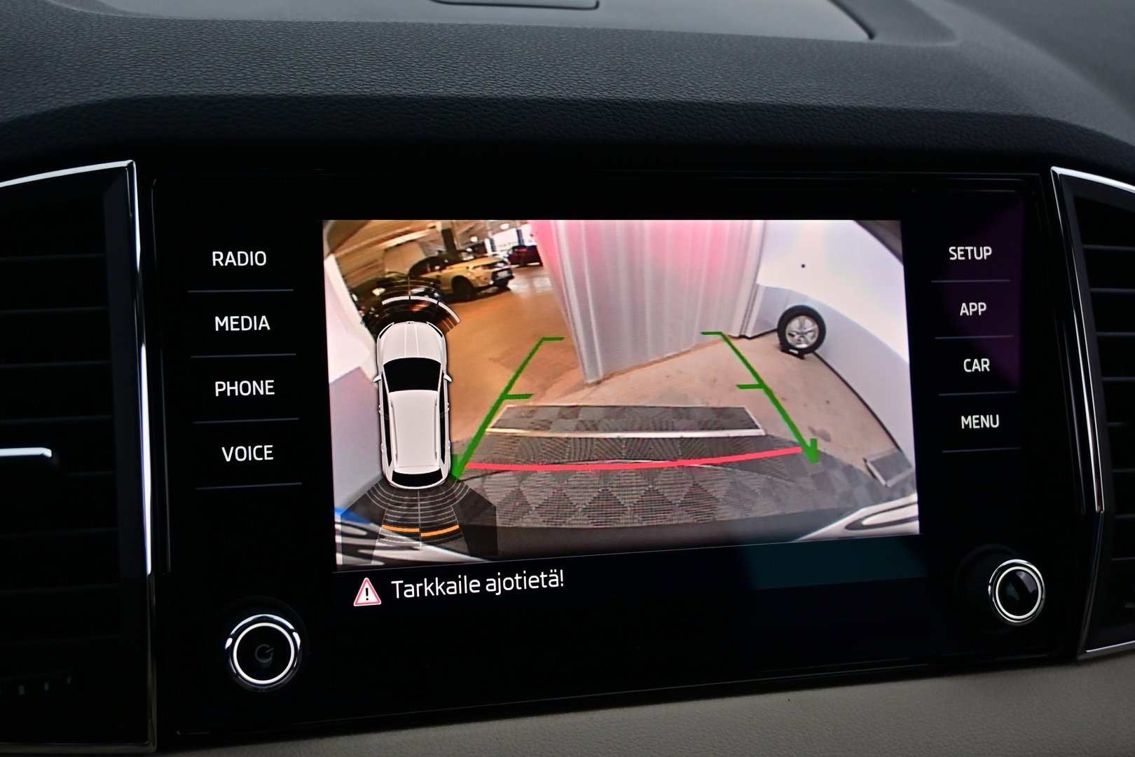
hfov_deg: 40.5
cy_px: 378
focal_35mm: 49
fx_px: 1537
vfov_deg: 27.7
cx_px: 568
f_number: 5
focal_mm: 32.5
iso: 720
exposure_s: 1/25
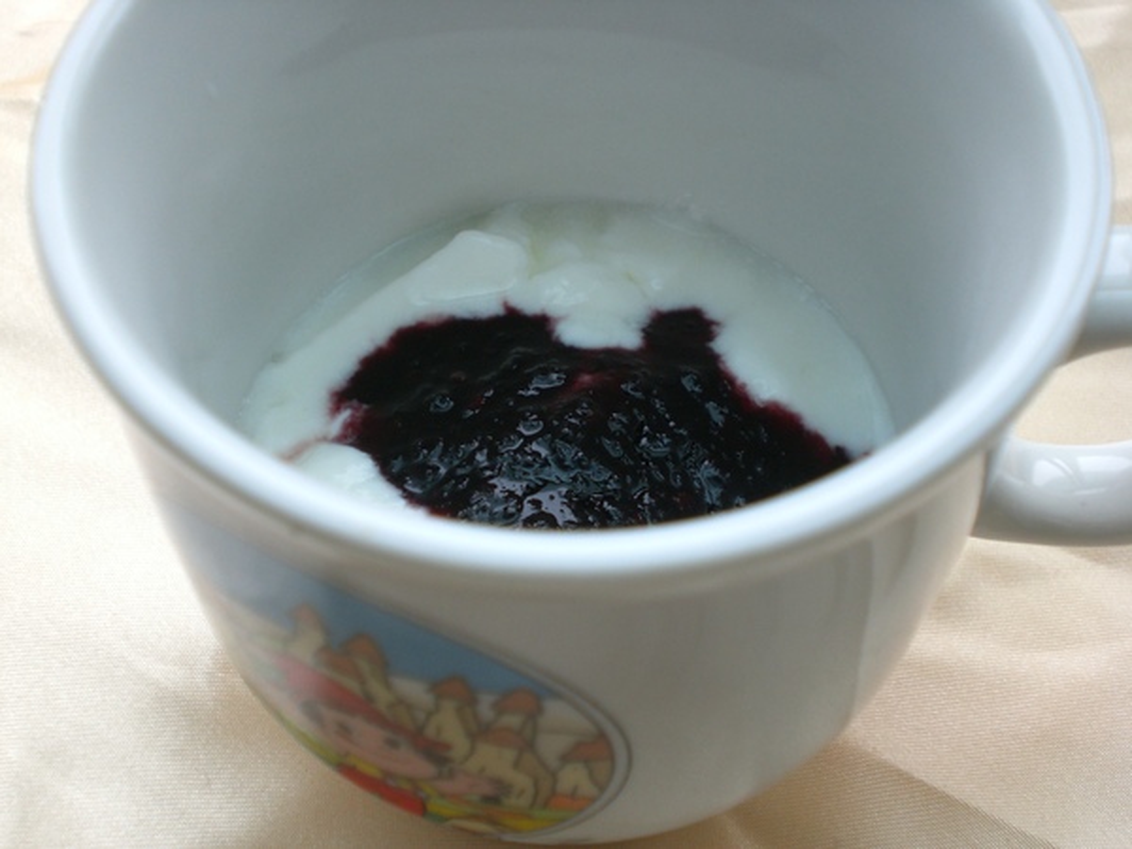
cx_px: 566
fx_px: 1668
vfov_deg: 28.6
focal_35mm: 51
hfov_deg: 37.5
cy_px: 424
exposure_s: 1/125
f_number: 3.6
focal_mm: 8.44
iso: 100
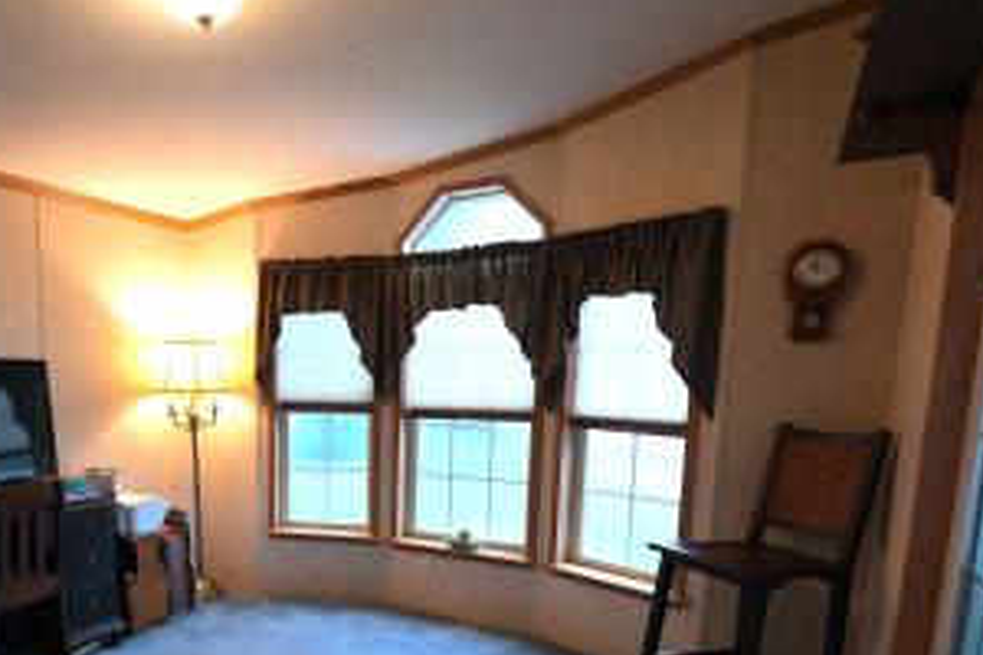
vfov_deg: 50.0
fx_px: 676
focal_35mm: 25
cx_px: 298
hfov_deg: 69.2
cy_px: 478
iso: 1600
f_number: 3.5
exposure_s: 1/160
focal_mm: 11
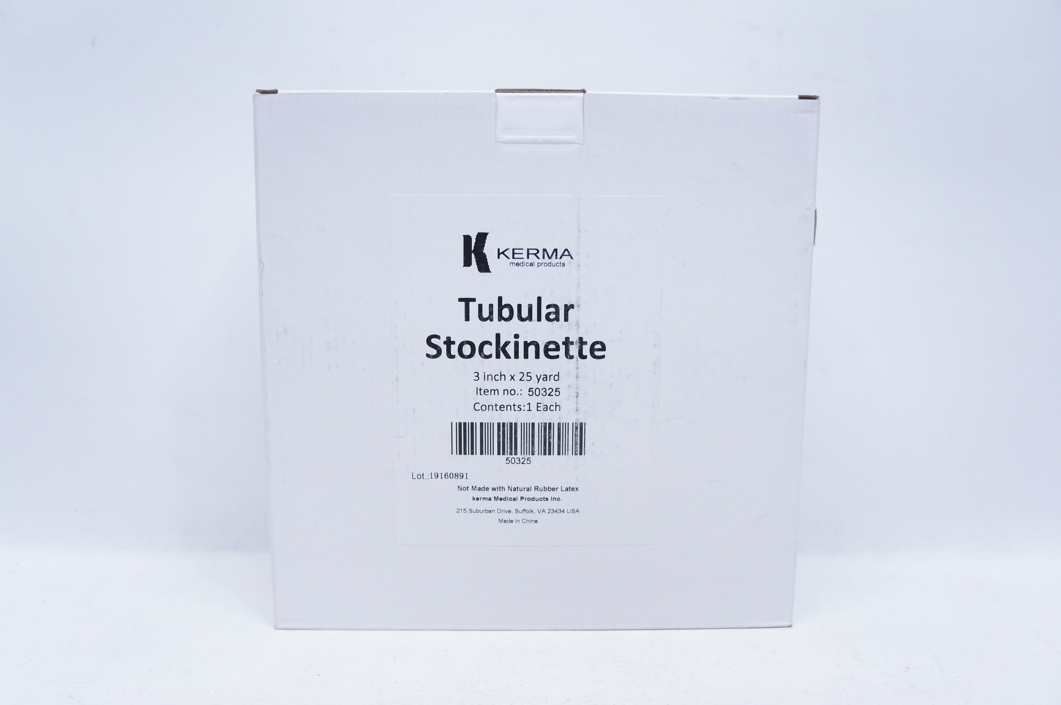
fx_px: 883
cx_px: 530
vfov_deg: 43.5
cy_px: 352
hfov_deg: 62.0
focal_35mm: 30
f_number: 4
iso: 800
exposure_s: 1/125
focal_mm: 20
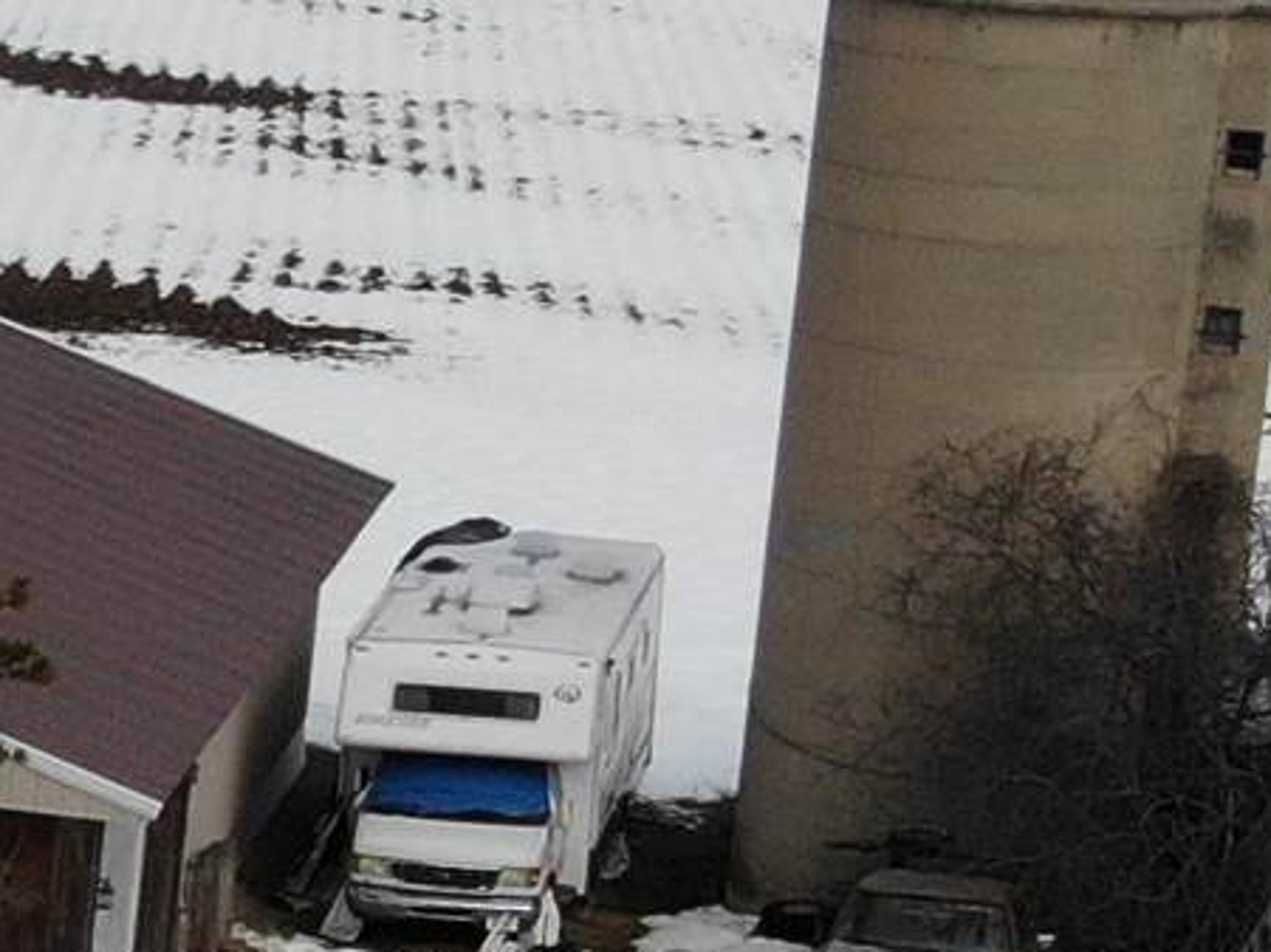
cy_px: 698
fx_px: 6018
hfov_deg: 10.6
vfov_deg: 9.0
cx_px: -1585
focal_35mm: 164
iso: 100
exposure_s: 1/2258
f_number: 2.8
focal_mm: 4.5
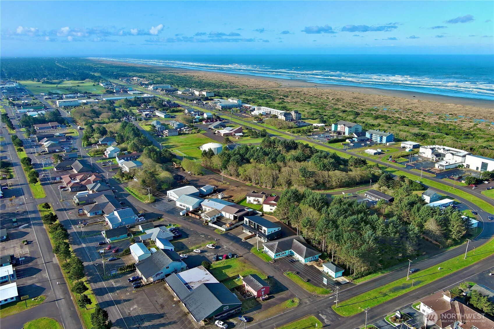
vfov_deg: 45.0
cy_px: 164
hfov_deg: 63.7
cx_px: 247
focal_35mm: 29
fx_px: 398
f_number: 2.8
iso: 100
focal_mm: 10.57
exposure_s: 1/858
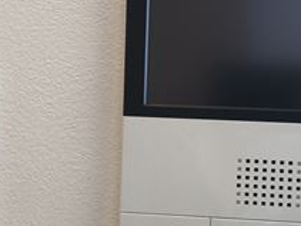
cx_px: 144
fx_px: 739
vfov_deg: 17.3
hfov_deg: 23.0
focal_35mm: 85
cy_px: 116
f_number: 1.8
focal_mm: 3.99
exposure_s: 1/50
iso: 25
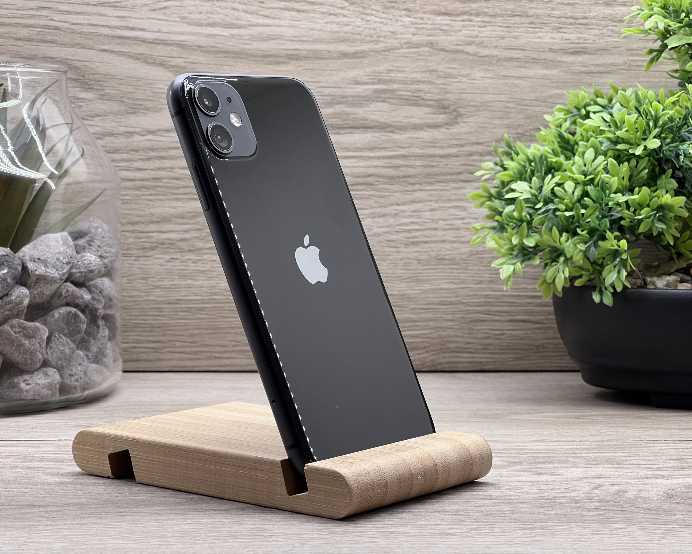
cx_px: 348
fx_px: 1659
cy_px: 276
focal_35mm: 81
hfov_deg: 23.6
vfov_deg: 18.9
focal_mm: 9
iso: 80
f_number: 2.8
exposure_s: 1/100
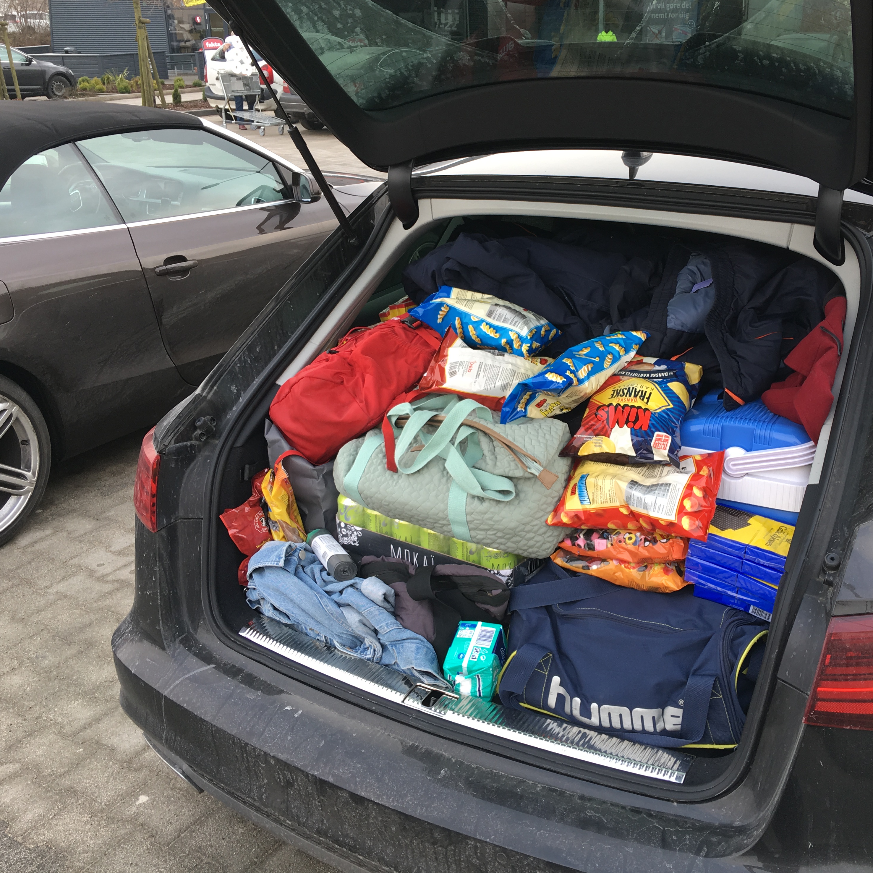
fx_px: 999
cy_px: 427
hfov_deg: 46.9
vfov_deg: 47.2
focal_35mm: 35
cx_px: 536
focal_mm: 4.15
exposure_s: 1/119
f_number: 2.2
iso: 25
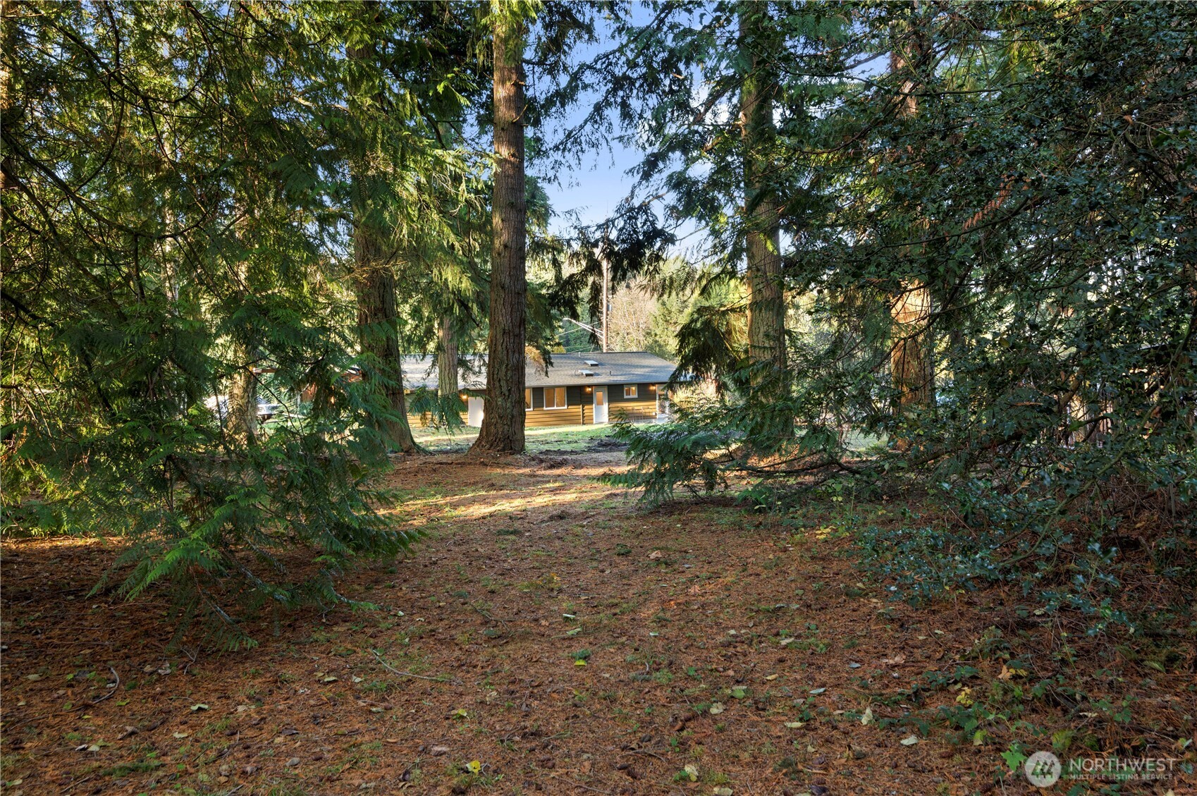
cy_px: 398
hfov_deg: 65.5
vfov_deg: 46.3
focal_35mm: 28
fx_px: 930
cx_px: 598
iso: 200
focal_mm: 28
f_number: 8
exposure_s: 1/8
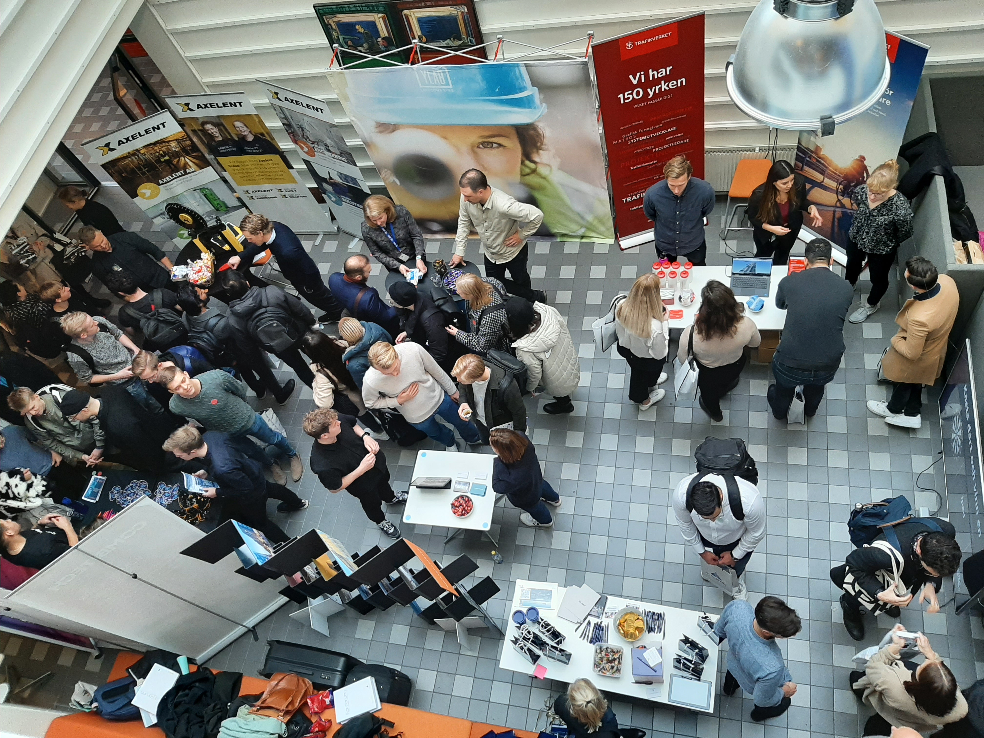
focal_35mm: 26
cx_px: 492
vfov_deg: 53.1
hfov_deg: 67.3
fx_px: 739
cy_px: 369
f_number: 1.7
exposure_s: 1/60
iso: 125
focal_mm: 3.93
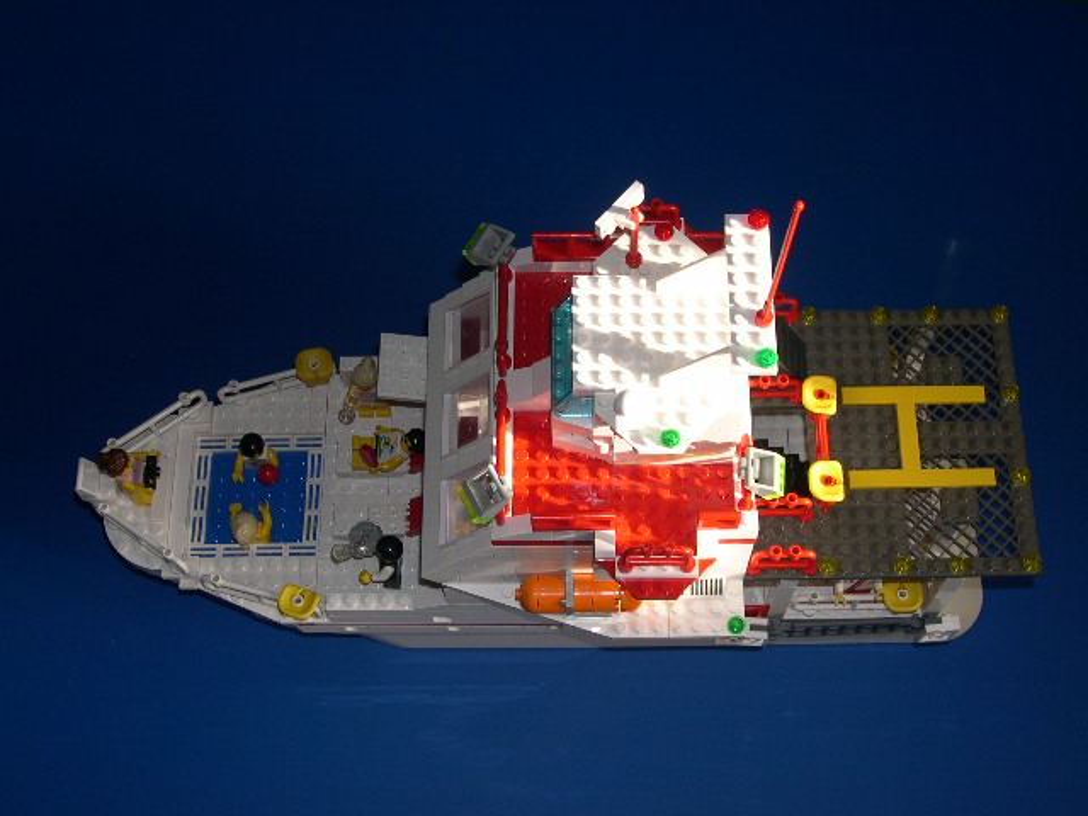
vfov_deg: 30.9
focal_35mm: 47
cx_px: 544
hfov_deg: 40.4
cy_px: 408
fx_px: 1477
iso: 100
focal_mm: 10.1
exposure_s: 1/49.1
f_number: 8.4
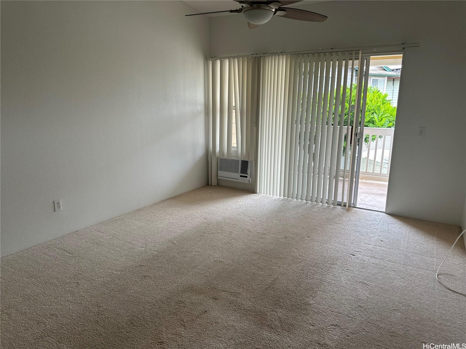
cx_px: 233
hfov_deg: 71.6
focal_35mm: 24
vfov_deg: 56.8
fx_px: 323
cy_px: 174
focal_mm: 6.86
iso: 100
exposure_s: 1/121
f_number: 1.78
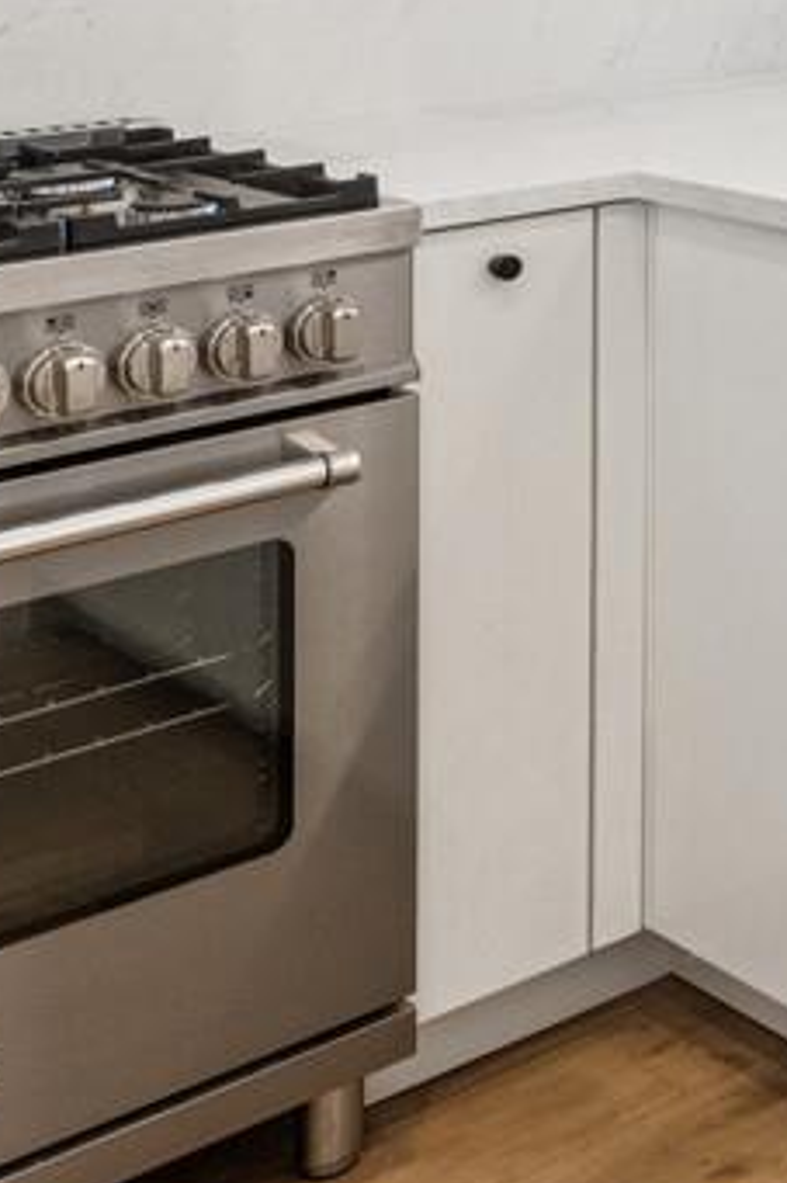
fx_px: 2166
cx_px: 1550
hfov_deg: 16.2
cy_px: -194
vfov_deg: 27.3
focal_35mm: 66
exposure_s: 1/25
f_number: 14
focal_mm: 15
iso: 640
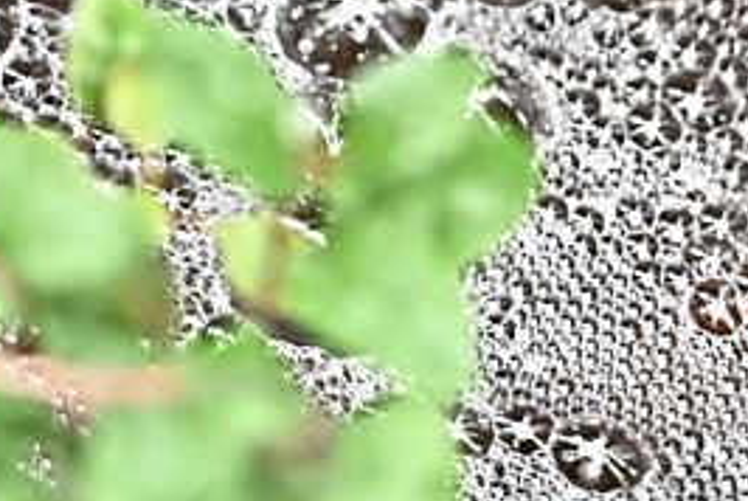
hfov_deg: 9.3
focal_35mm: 214
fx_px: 4451
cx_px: 1119
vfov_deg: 6.3
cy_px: 833
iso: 900
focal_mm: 46
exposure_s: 1/60
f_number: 4.5
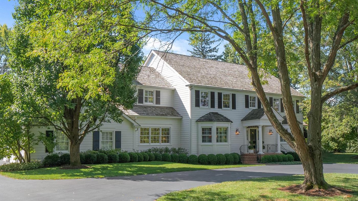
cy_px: 112
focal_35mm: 36
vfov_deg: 32.8
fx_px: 342
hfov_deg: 55.2
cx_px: 192
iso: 400
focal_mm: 15
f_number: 8
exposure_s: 1/200
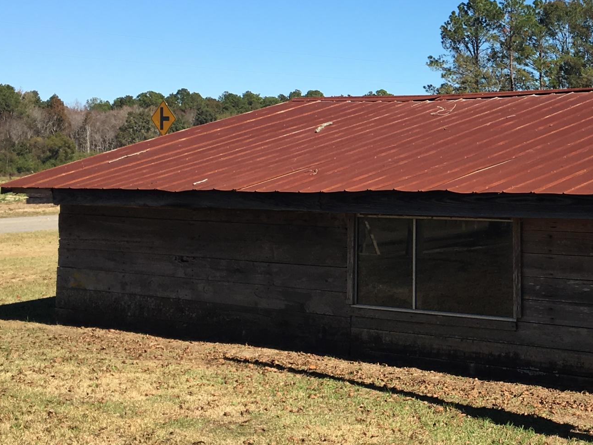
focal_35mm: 67
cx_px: 580
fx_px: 1148
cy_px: 140
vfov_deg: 21.8
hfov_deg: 27.5
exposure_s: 1/1282
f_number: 2.2
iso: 25
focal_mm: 4.15
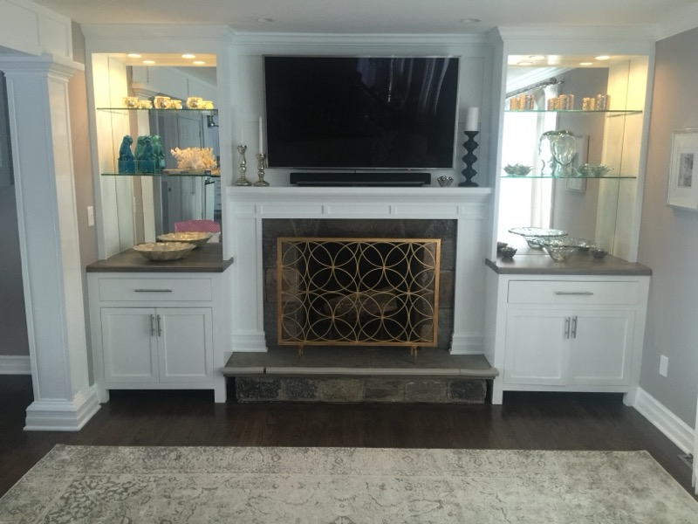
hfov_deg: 61.7
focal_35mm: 29
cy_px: 262
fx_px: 585
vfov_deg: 48.2
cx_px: 349
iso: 125
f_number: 2.2
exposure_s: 1/10
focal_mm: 4.15
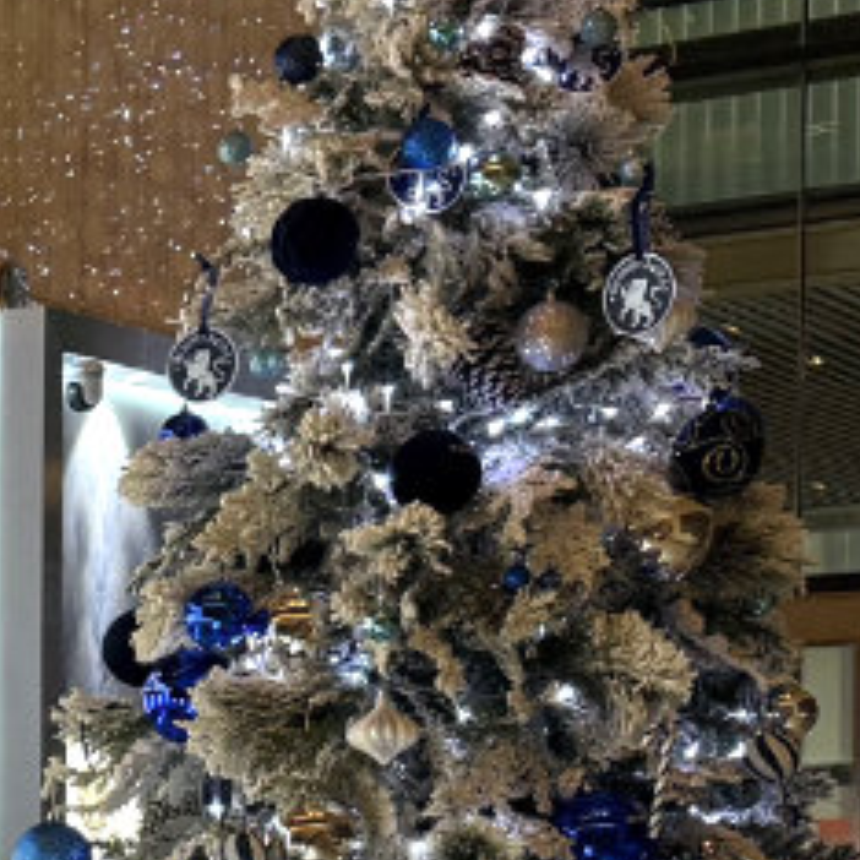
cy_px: 1031
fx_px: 3317
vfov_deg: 14.3
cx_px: -761
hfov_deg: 13.1
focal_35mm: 118
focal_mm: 6.8
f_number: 1.8
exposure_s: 1/100
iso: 100
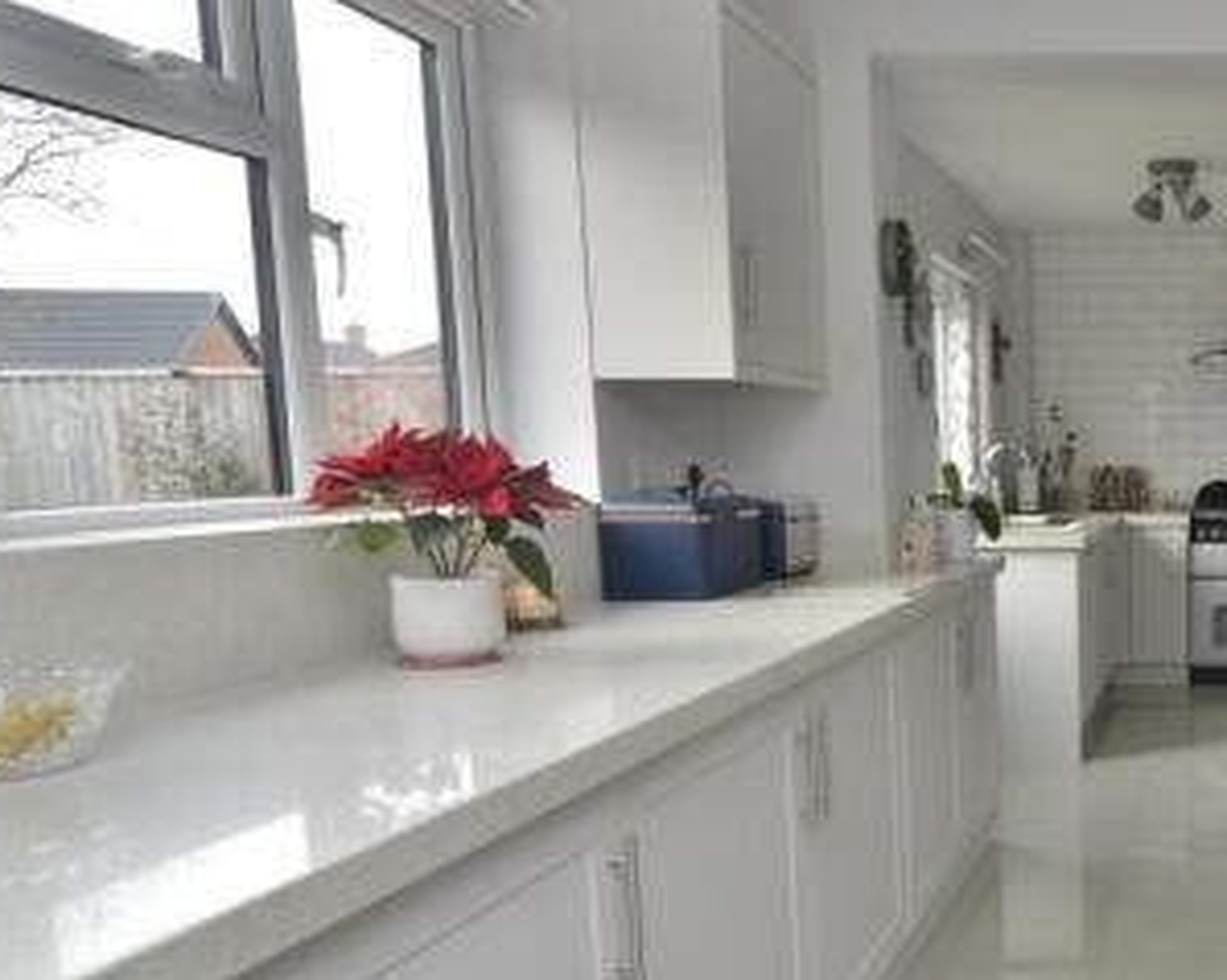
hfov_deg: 44.8
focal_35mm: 34
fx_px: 1235
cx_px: 1227
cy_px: 626
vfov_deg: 42.9
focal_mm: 11
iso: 400
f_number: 5.6
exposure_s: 1/60
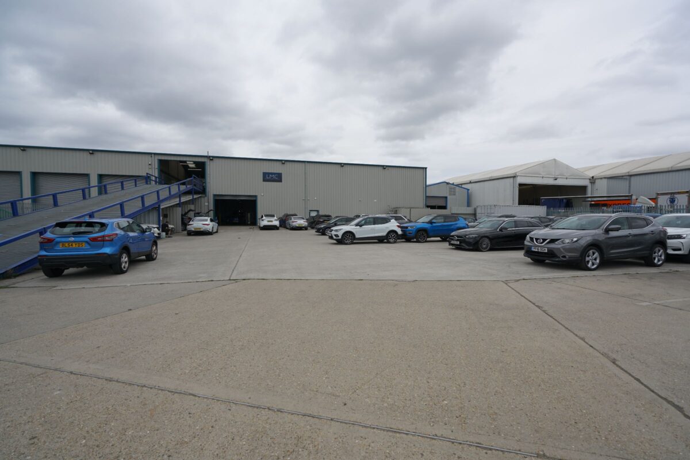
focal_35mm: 16
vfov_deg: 73.8
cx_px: 345
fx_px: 307
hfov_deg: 96.7
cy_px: 230
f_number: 5.6
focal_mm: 16
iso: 100
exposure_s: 1/500
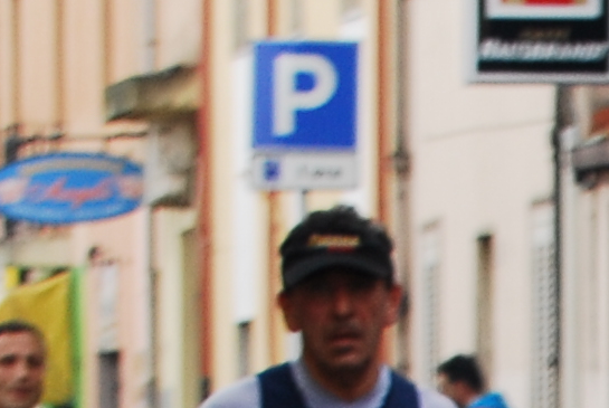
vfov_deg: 1.8
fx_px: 12637
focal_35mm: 746
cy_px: 1211
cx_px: 2147
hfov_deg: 2.7
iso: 200
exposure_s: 1/125
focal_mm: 70
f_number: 5.6
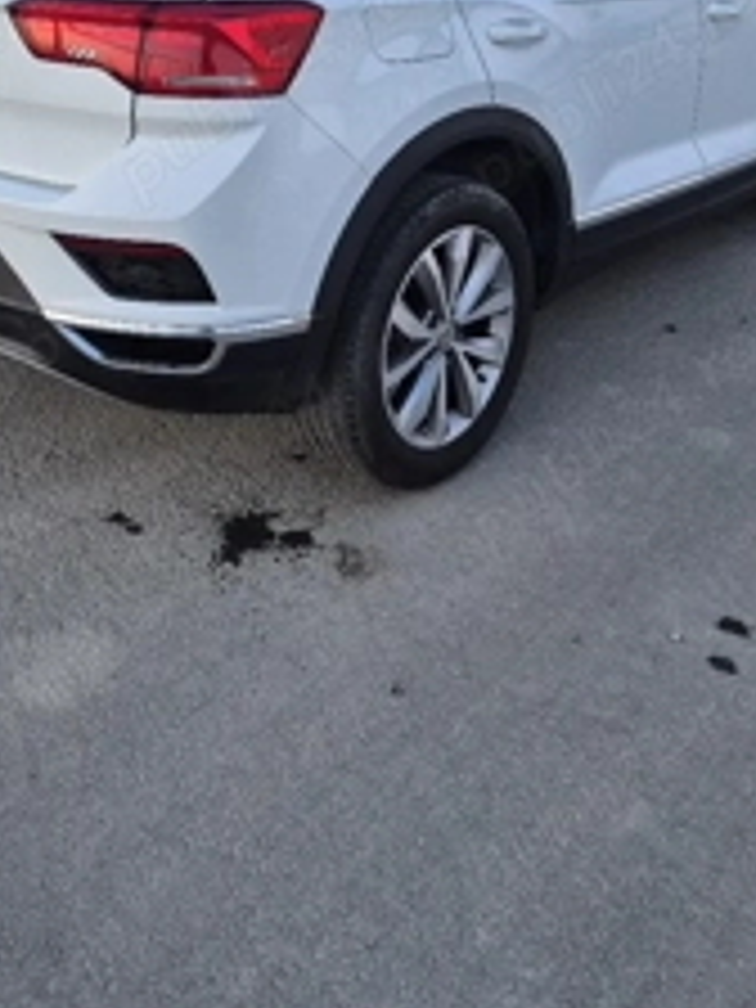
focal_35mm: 41
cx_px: 356
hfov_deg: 35.1
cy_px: 140
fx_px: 1194
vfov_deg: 42.7
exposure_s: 1/100
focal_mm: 5.4
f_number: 1.8
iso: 160
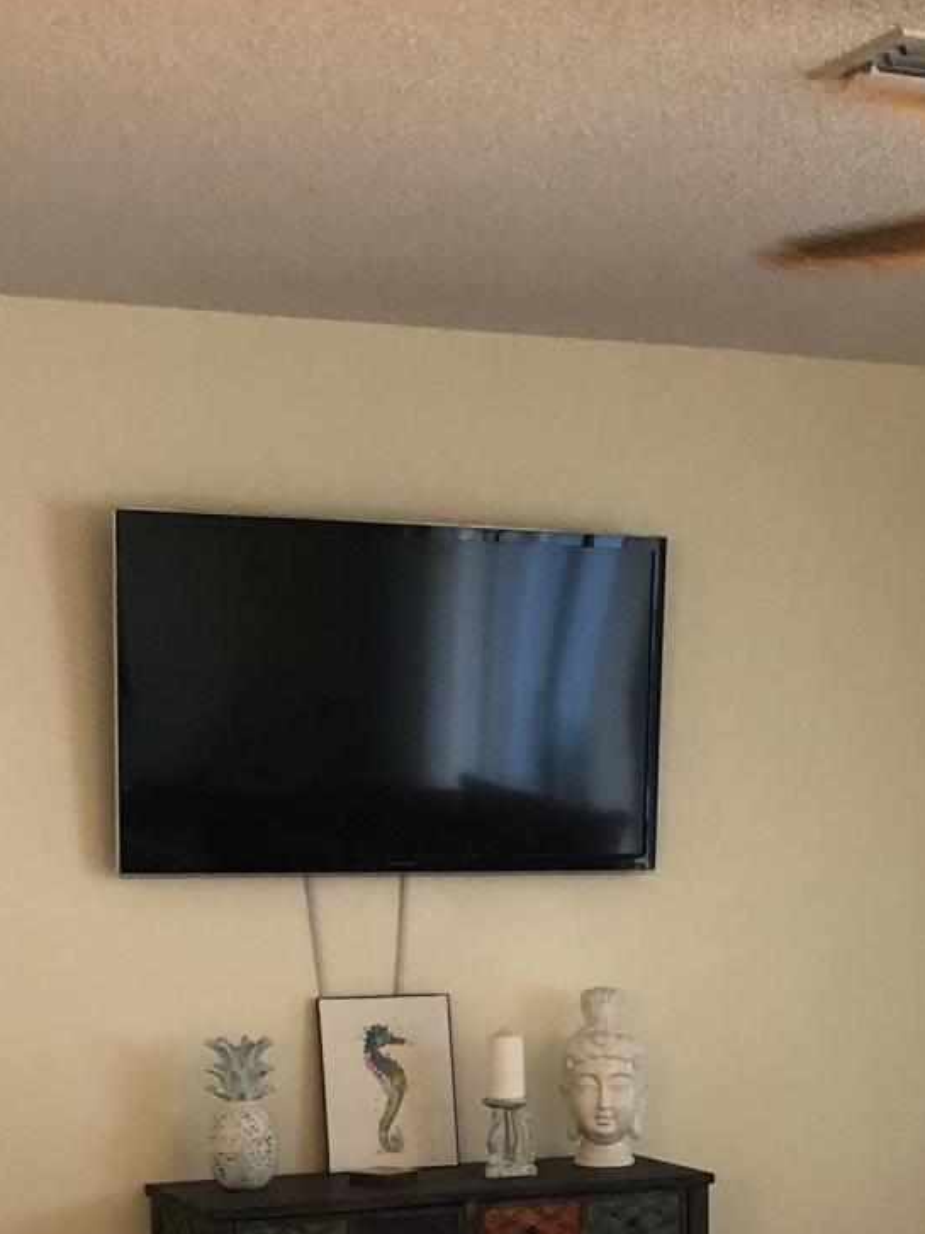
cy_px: 1248
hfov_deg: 19.0
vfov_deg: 24.2
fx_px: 2744
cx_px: 726
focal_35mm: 77
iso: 64
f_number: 1.8
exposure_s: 1/15
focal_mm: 3.99
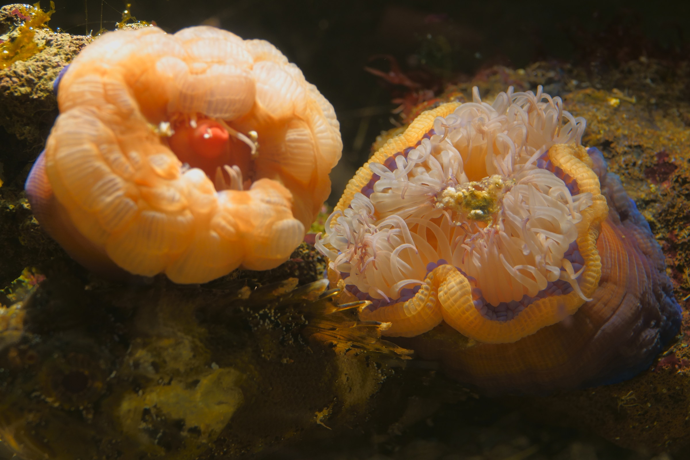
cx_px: 345
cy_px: 230
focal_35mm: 95
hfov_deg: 21.5
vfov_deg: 14.4
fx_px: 1821
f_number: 3.5
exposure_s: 1/5
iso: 64
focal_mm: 34.68
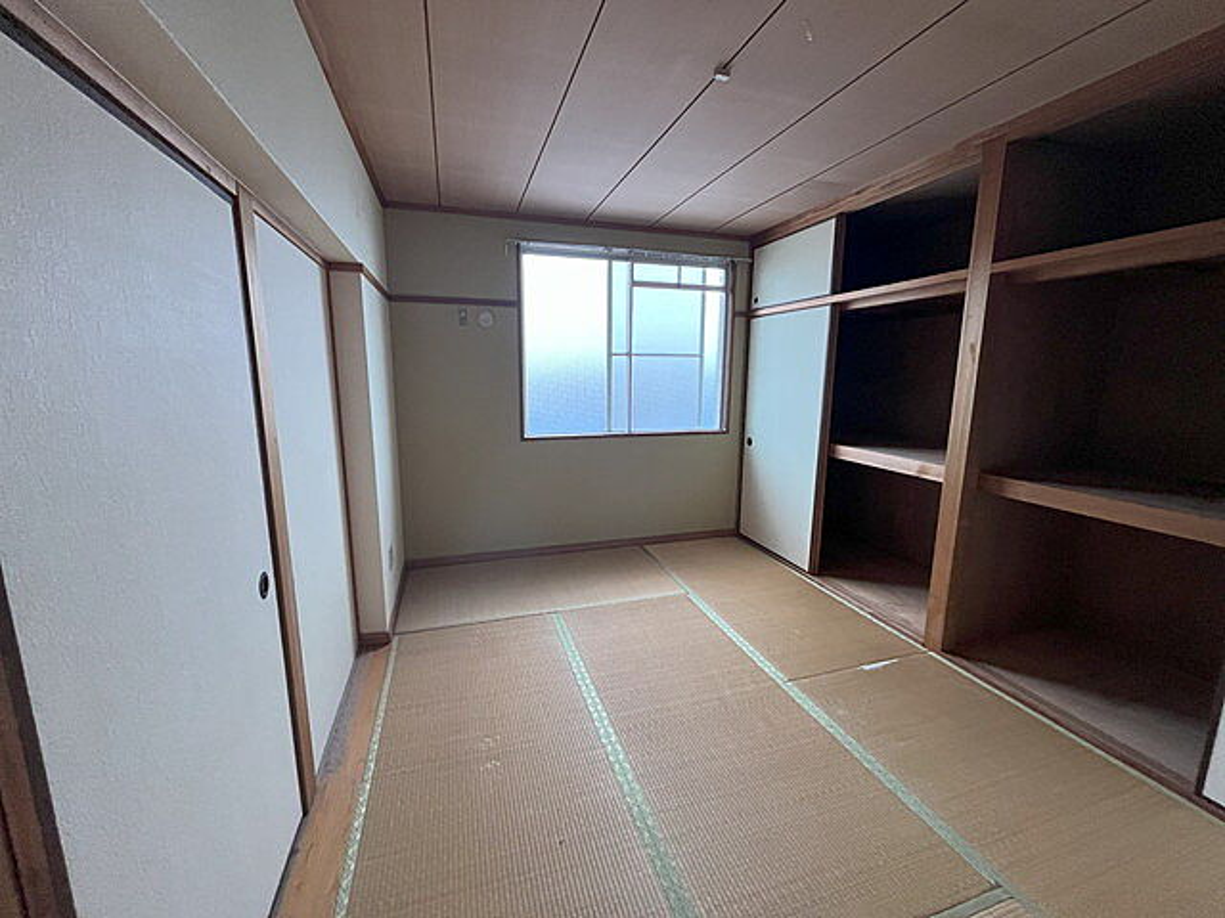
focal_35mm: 14
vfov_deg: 85.7
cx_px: 612
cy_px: 459
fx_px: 495
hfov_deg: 102.1
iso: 250
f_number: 2.4
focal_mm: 1.54
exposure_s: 1/60
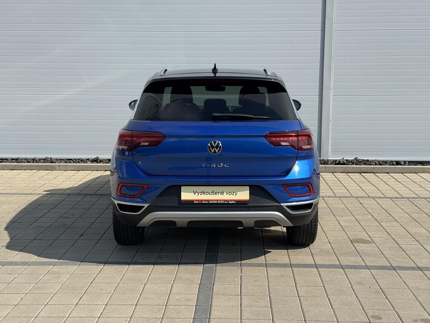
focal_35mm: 48
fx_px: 596
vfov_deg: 30.3
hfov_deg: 39.7
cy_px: 162
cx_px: 215
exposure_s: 1/4975
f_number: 1.78
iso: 64
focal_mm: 6.76
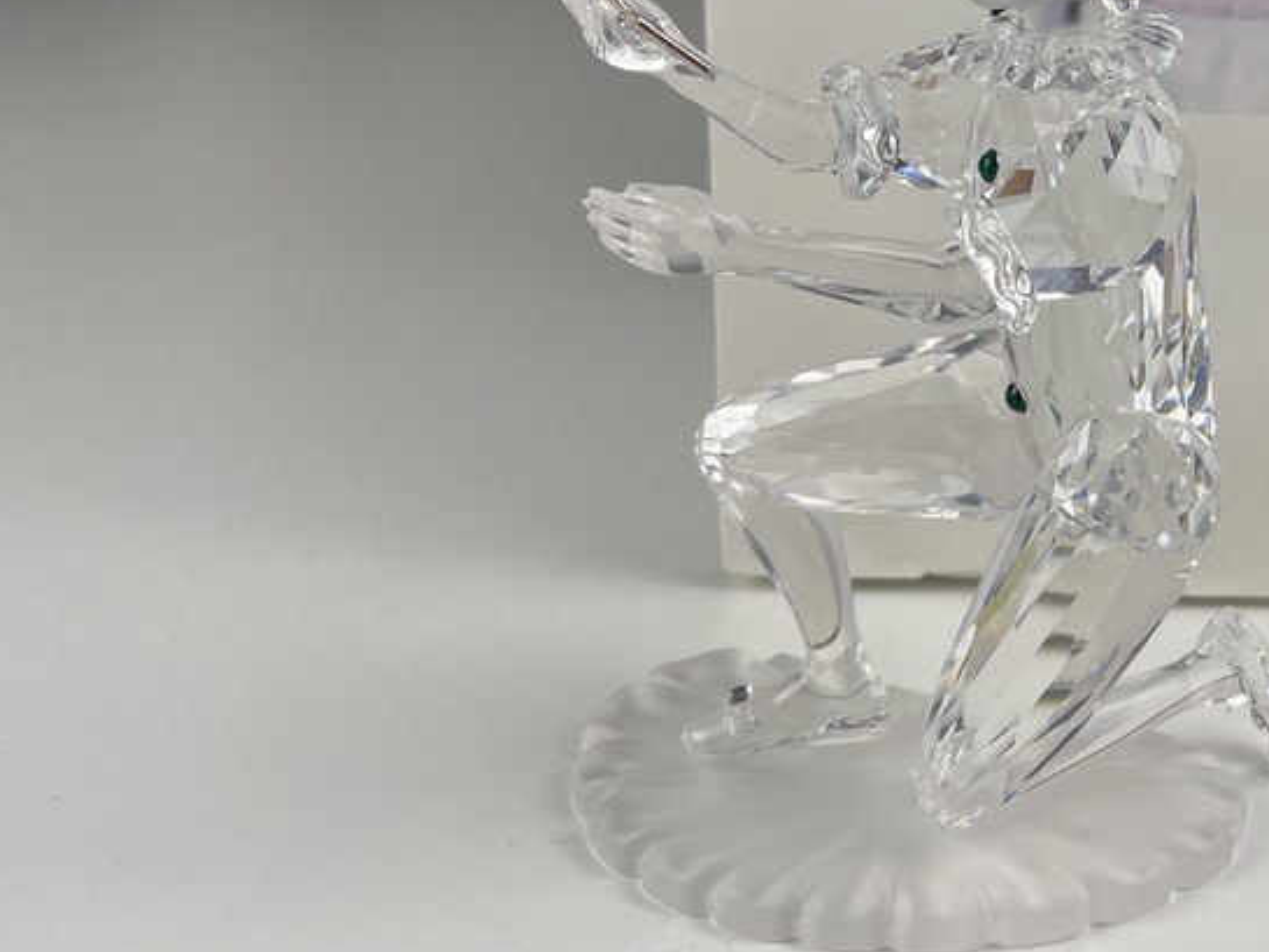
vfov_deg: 30.2
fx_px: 1723
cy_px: 196
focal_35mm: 47
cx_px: 1183
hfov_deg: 37.3
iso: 32
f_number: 1.6
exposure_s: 1/363
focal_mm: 5.1
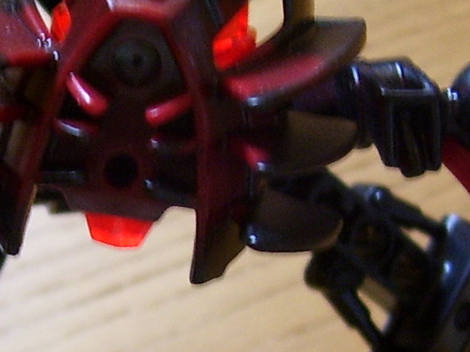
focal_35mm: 134
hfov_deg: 14.7
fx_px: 1819
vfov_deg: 11.0
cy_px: 274
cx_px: 112
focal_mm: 5.6
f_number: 2.7
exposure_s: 1/15
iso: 160
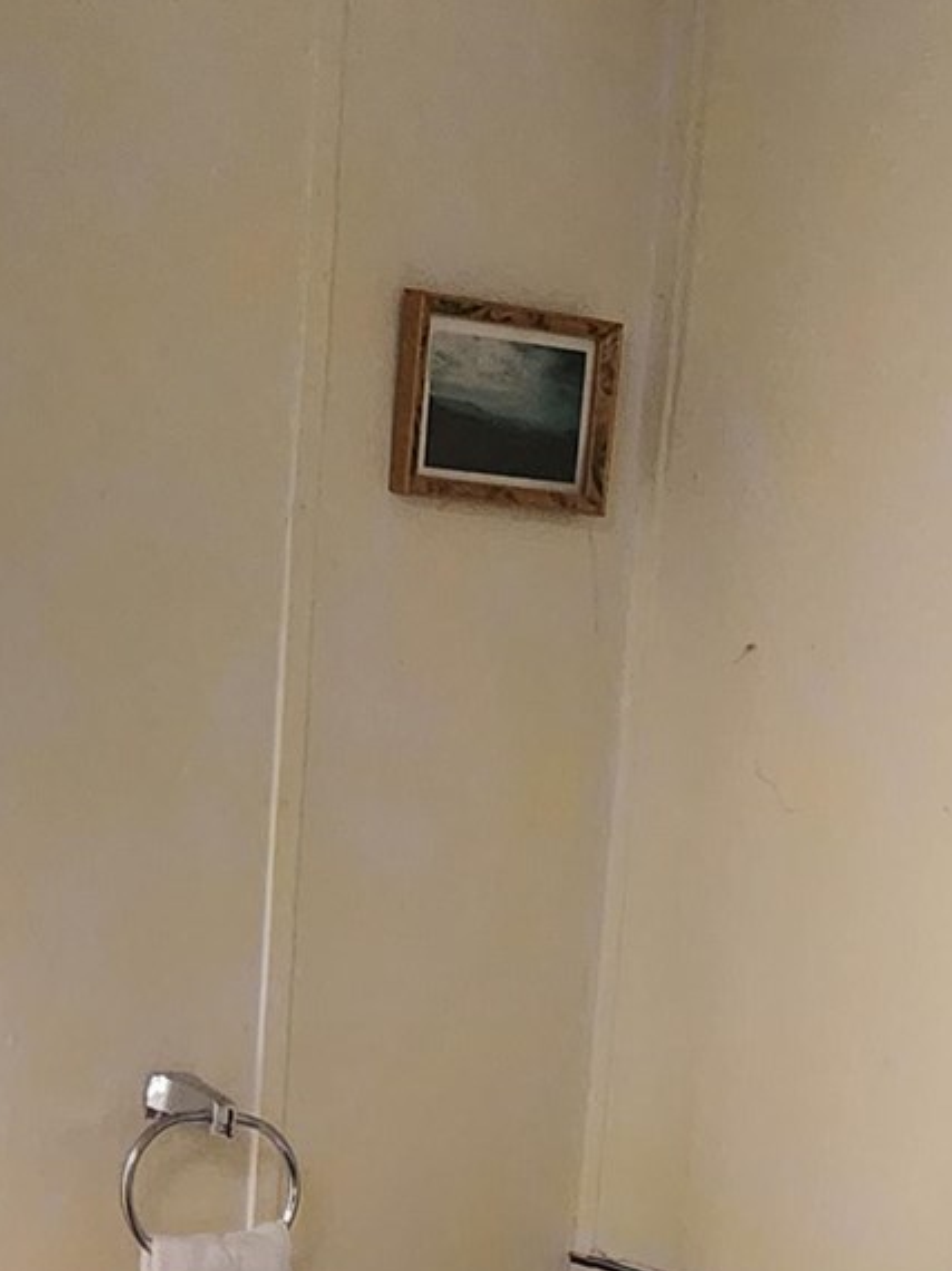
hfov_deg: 15.7
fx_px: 3413
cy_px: 1588
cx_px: 883
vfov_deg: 19.6
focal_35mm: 93
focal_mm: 5.4
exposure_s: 1/120
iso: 1000
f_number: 1.8
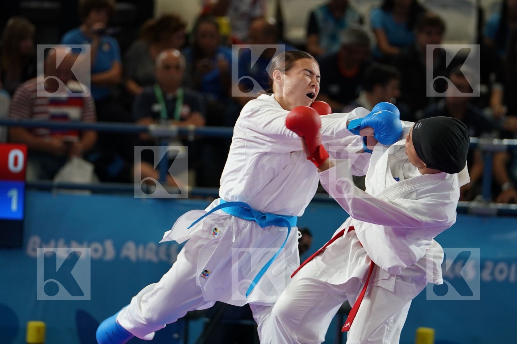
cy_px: 172
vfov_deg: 5.6
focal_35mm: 246
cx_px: 258
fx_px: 3533
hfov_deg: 8.4
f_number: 2.8
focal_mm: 164
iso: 1000
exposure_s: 1/1000
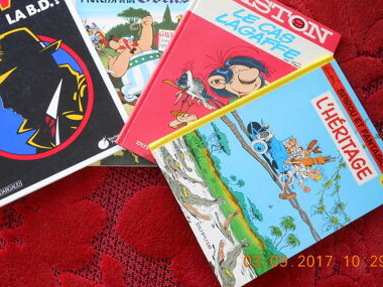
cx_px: 163
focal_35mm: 48
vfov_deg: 30.2
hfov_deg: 39.6
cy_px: 114
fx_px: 531
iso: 125
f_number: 4.2
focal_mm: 6.8
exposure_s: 1/30
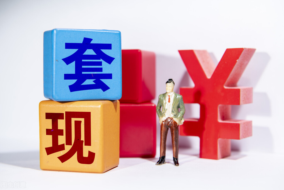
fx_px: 552
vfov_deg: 19.5
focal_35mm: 70
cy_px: 95
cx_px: 142
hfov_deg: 28.8
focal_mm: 70
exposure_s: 1/400
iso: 160
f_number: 9
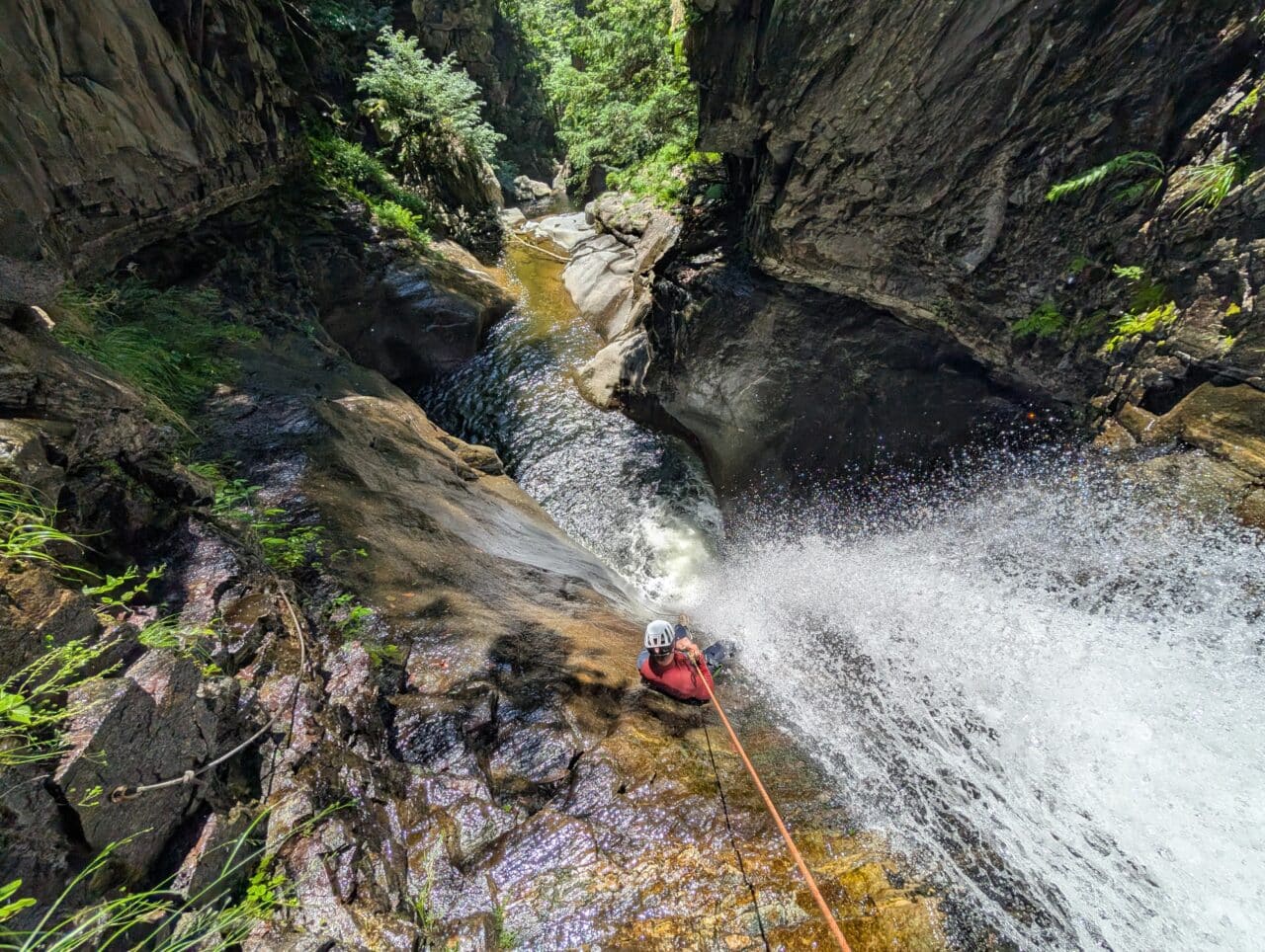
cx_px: 632
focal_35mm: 12
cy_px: 476
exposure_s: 1/2252
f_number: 1.7
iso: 49
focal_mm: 2.02
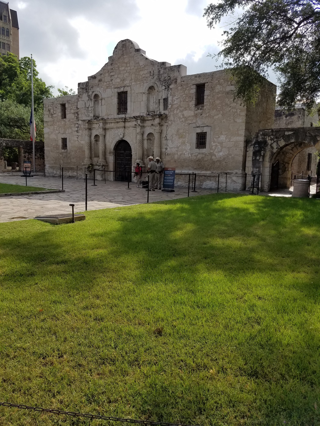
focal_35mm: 26
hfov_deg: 53.1
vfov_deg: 67.3
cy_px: 213
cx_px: 160
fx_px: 320
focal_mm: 4.2
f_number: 1.7
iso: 50
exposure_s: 1/3224
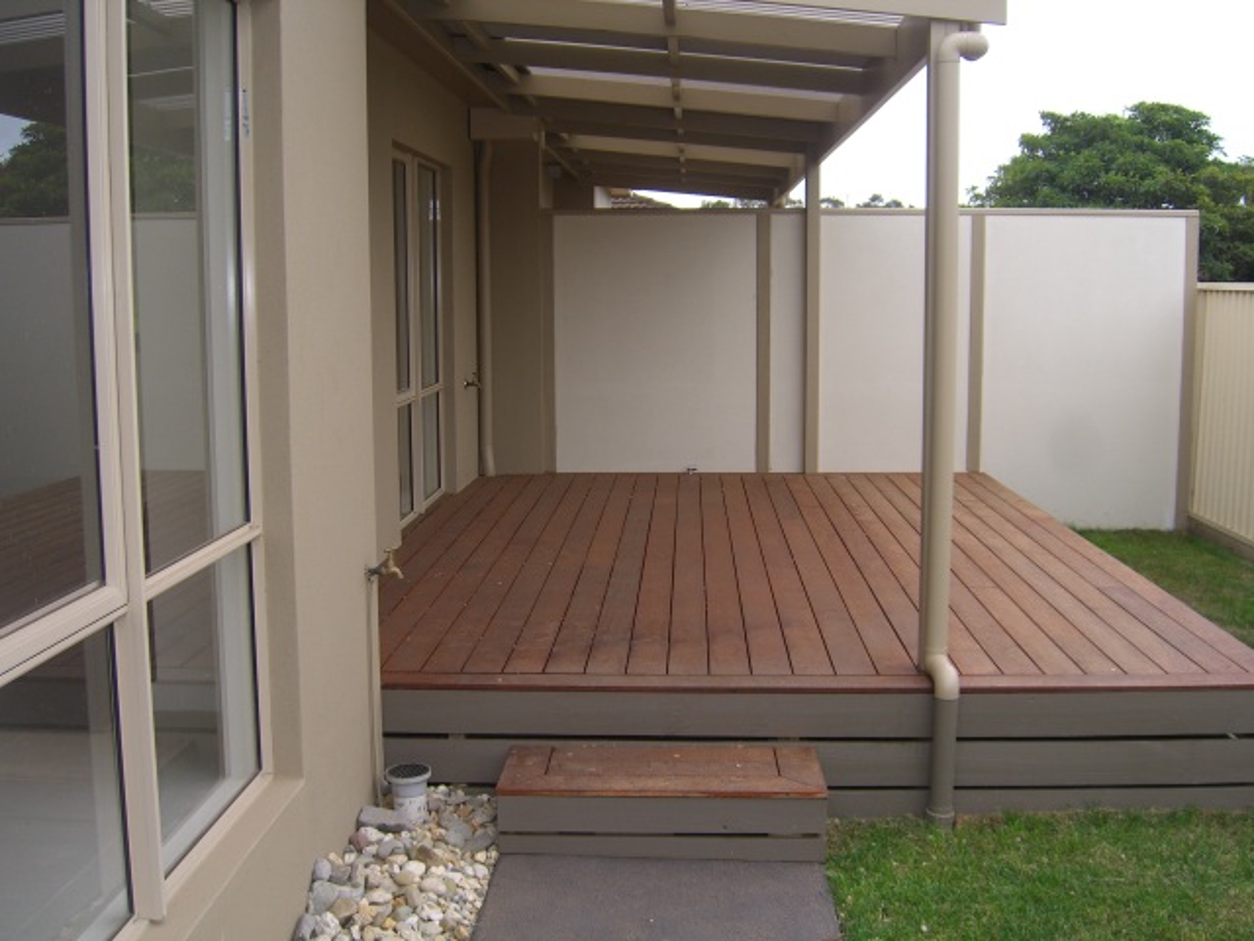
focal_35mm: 38
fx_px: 1377
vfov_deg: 37.7
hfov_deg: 49.0
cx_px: 627
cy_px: 470
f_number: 2.8
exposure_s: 1/200
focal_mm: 7.9
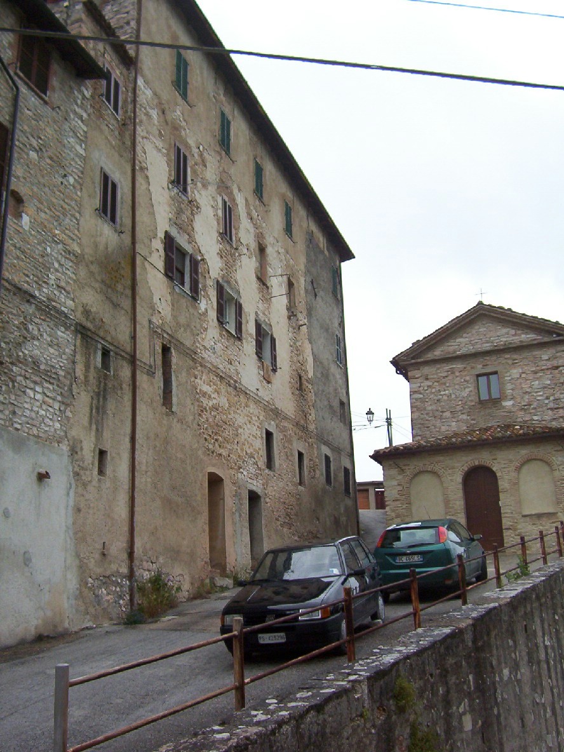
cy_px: 376
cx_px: 282
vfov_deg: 51.4
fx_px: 782
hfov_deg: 39.7
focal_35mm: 36
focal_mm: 5.54
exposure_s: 1/942
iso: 100
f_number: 2.76
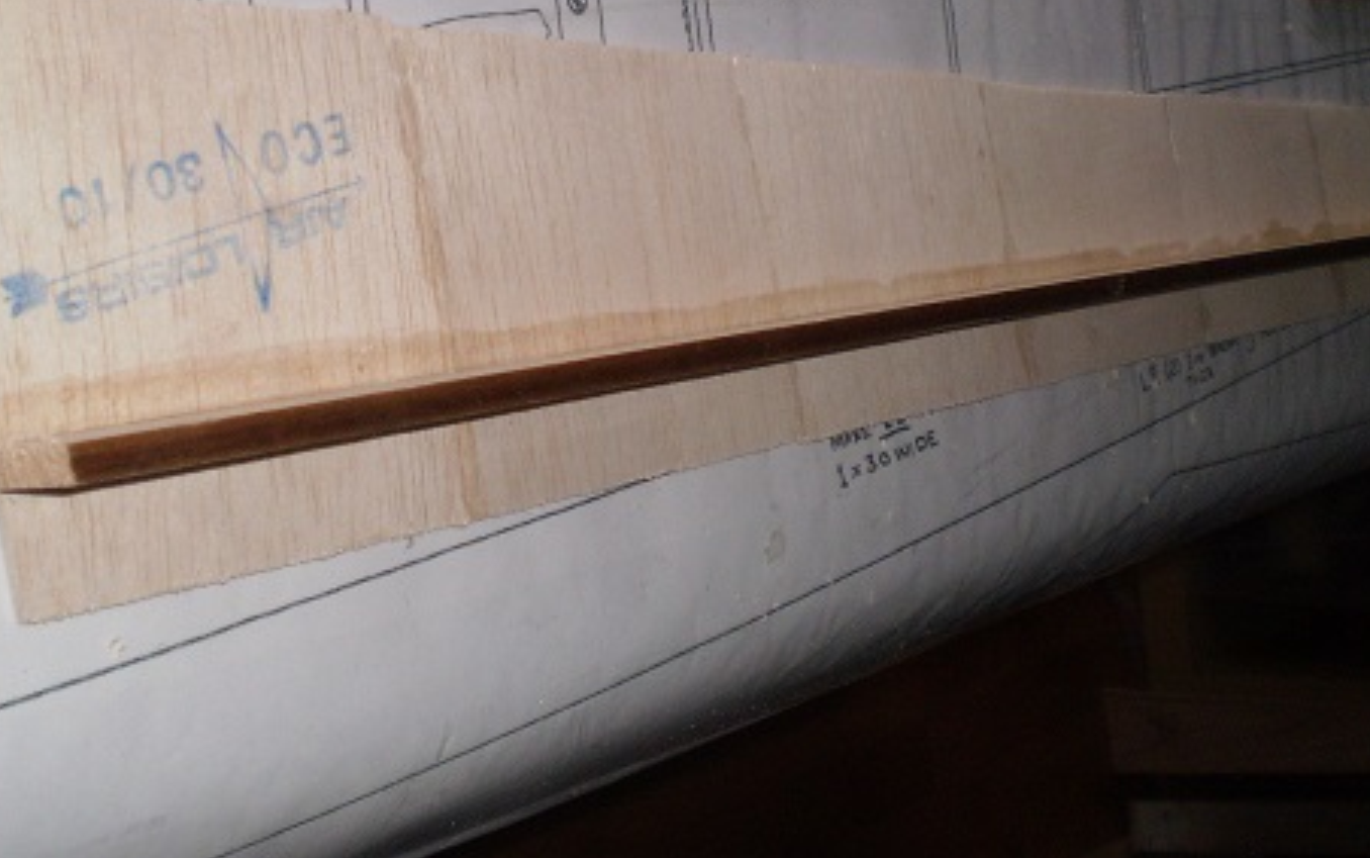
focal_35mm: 54
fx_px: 2017
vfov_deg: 23.7
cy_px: 179
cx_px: 633
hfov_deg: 37.5
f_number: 3.1
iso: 125
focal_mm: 6.3
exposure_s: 1/30
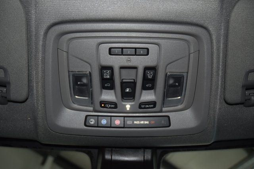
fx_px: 254
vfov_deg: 36.9
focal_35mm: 36
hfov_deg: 53.1
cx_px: 127
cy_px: 84
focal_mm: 24
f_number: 3.8
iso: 500
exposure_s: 1/60
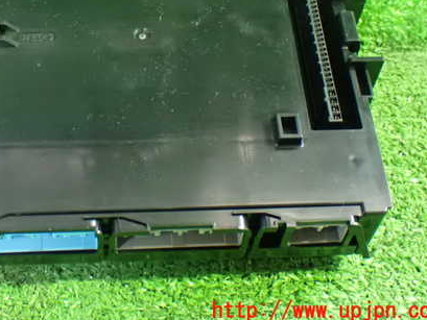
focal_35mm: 69
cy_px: 90
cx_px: 135
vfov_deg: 21.2
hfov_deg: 27.9
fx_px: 851
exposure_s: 1/15
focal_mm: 8.4
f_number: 3.1
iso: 1600
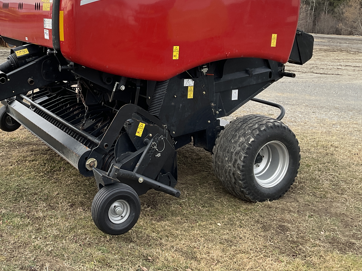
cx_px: 105
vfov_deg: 31.0
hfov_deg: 40.4
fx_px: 481
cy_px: 71
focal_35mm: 46
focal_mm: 3
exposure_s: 1/309
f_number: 1.8
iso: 16
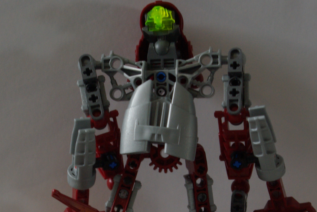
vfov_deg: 9.5
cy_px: 176
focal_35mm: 145
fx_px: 1279
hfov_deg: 14.1
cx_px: 144
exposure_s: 1/45
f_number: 4.5
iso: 400
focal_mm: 43
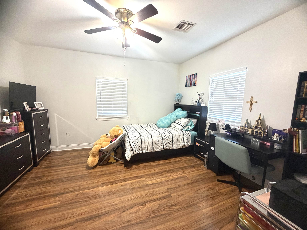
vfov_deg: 85.7
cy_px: 115
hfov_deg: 102.1
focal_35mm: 14
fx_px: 124
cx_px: 154
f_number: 2.2
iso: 320
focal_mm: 2.22
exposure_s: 1/60
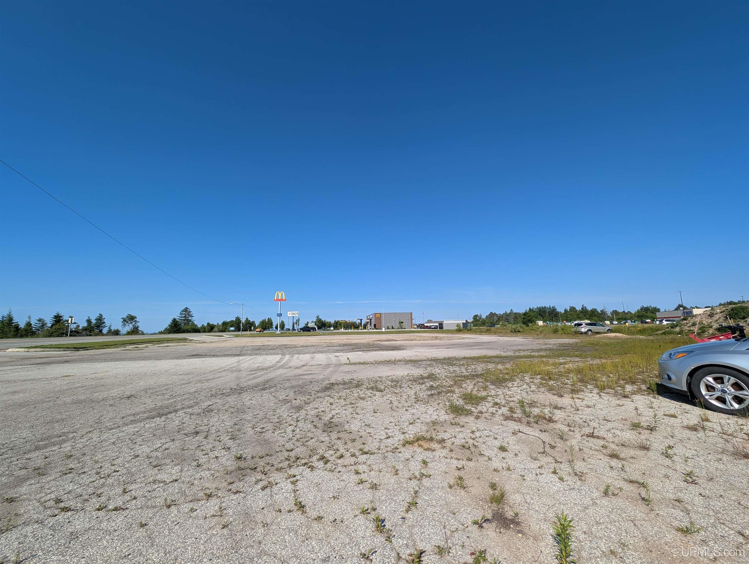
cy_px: 282
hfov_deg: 110.5
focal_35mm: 12
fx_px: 260
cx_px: 374
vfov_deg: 94.6
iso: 38
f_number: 1.95
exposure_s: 1/1621
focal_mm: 2.23
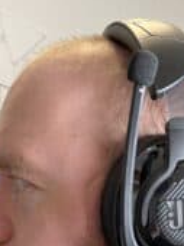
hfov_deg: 20.7
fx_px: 490
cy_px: 230
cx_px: 177
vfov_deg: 27.0
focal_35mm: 69
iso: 160
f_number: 2.2
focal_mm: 2.71
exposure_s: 1/50
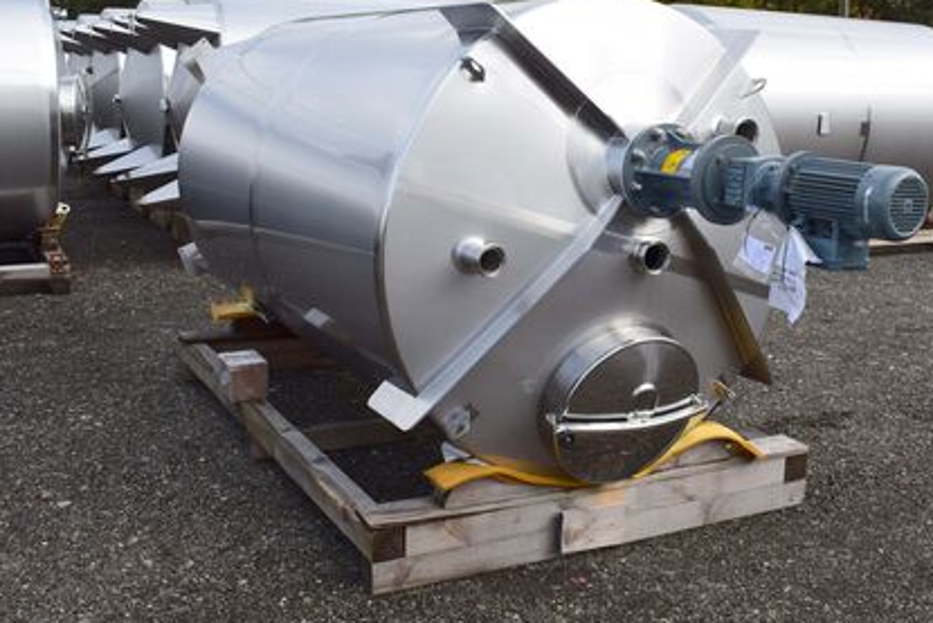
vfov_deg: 34.1
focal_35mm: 39
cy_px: 256
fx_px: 1011
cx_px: 544
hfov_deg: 49.3
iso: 400
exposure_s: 1/320
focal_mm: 18
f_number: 10
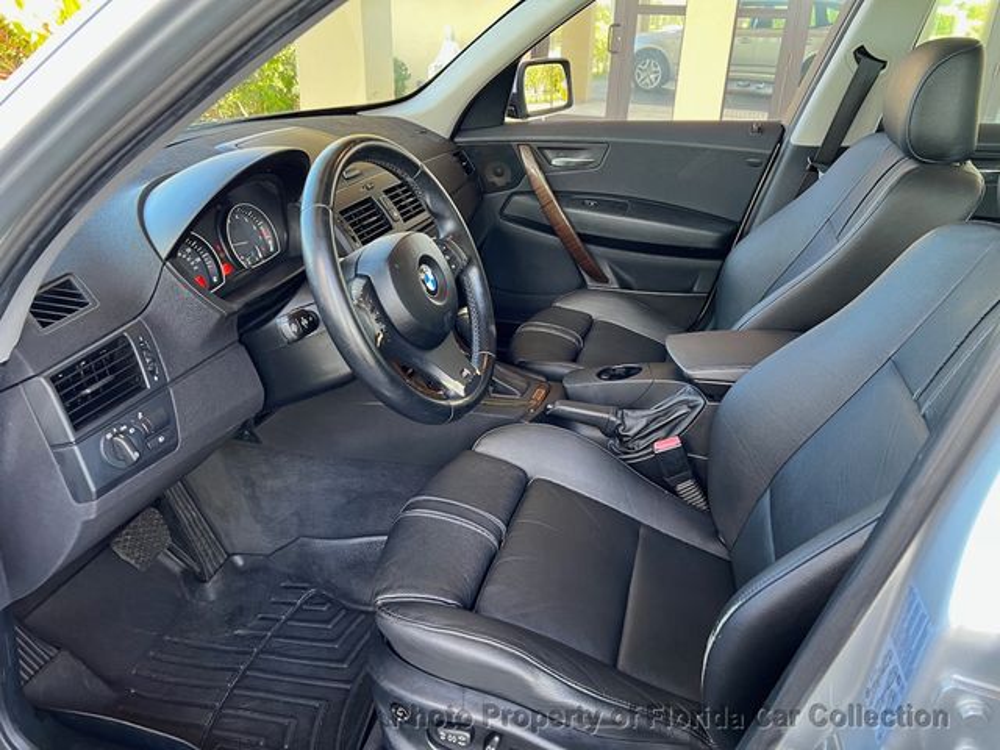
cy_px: 375
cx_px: 500
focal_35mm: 26
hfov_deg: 67.3
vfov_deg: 53.1
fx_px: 751
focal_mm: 5.7
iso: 125
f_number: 1.5
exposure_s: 1/78
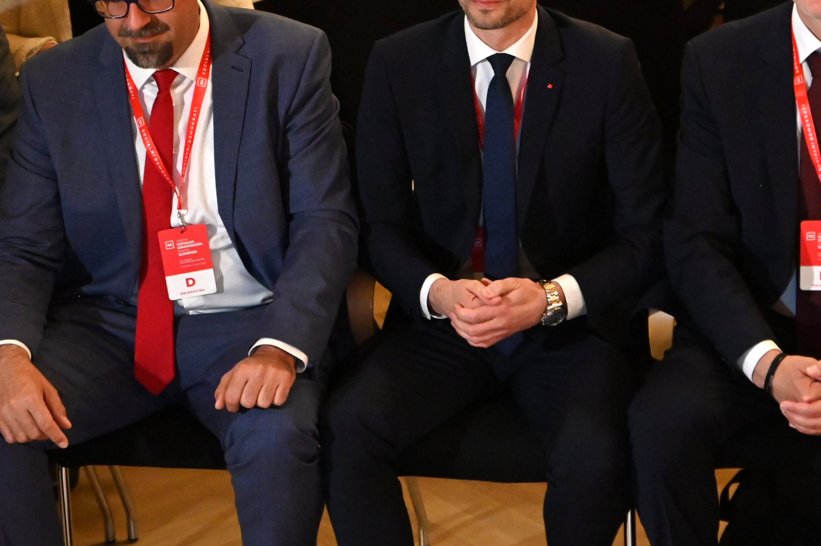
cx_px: 555
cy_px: 100
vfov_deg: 11.0
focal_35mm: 124
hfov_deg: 16.5
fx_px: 2826
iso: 5000
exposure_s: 1/100
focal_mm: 48
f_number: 3.2
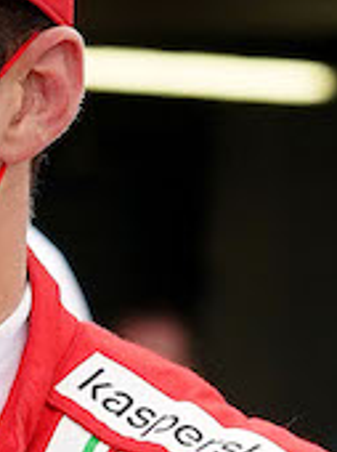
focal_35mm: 490
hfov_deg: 3.0
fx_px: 6376
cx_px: 13
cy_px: 763
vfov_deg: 4.0
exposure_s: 1/800
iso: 800
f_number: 4
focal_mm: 72
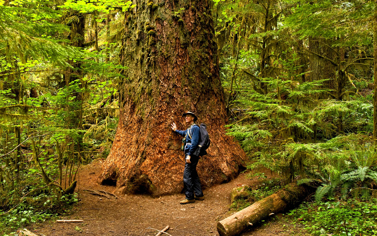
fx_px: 421
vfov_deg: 31.2
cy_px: 104
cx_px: 177
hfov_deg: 48.2
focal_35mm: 41
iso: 200
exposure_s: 1/15
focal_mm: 24
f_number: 5.6
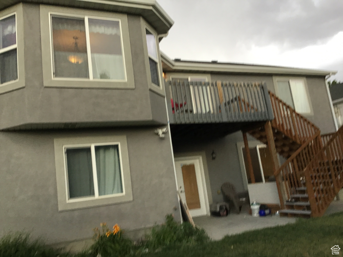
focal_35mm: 31
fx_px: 307
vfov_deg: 45.4
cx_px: 172
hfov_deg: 58.4
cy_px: 128
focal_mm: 3.3
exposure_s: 1/40
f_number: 2.4
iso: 25
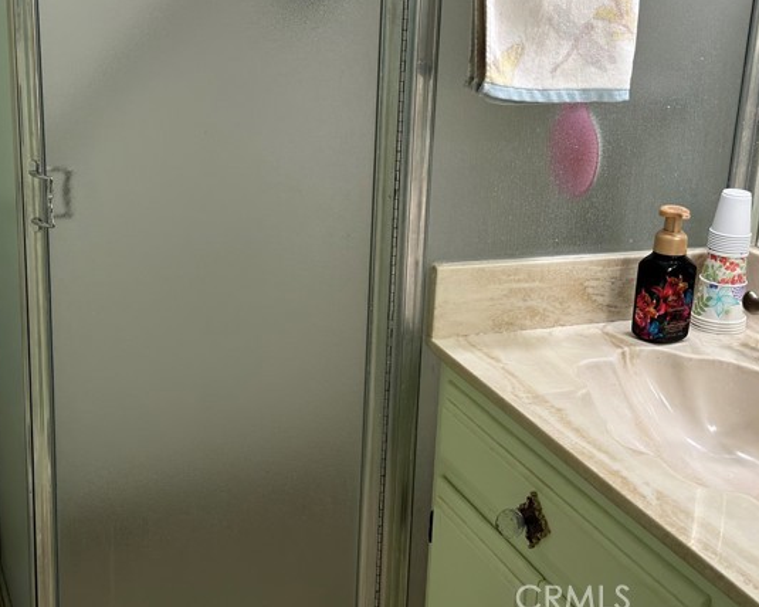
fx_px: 1258
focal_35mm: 56
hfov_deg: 33.6
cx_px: 376
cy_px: 278
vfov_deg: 27.1
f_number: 1.78
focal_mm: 6.86
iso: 125
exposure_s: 1/120
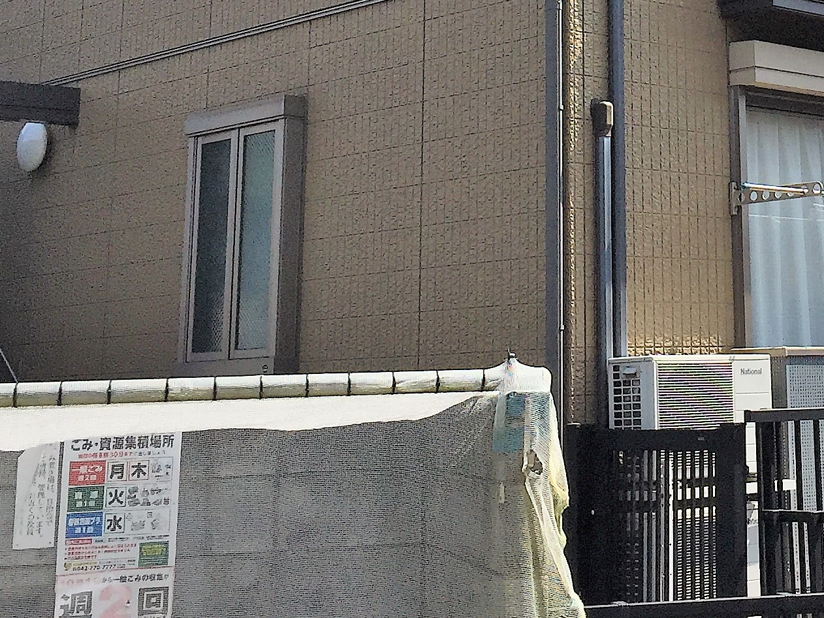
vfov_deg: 18.8
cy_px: -71
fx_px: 1786
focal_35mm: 75
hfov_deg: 25.2
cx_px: 730
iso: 32
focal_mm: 4.15
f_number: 2.2
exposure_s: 1/2326
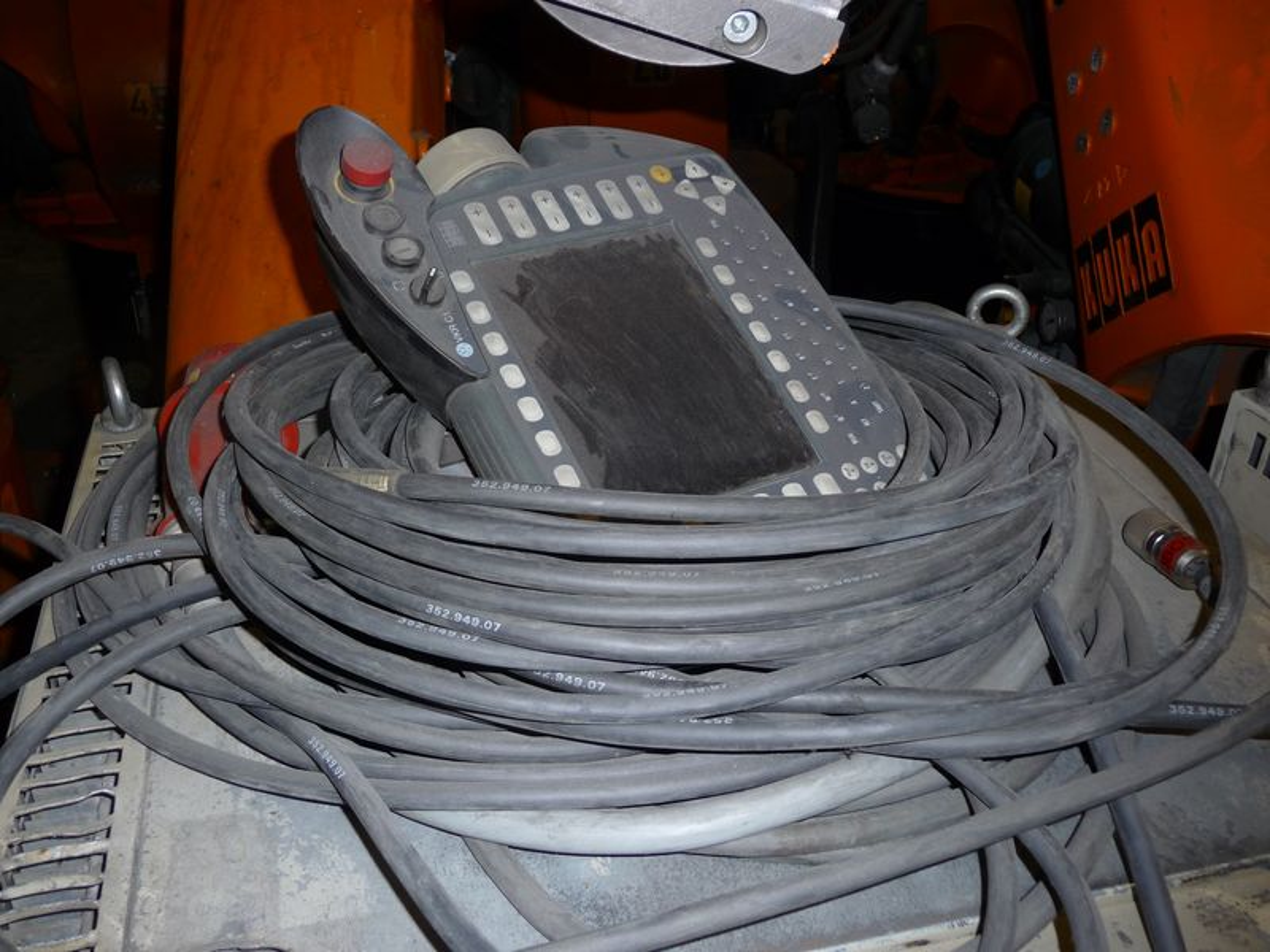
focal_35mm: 34
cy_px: 476
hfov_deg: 54.0
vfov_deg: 41.8
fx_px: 1247
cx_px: 635
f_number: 3.6
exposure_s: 1/30
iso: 100
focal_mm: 5.6
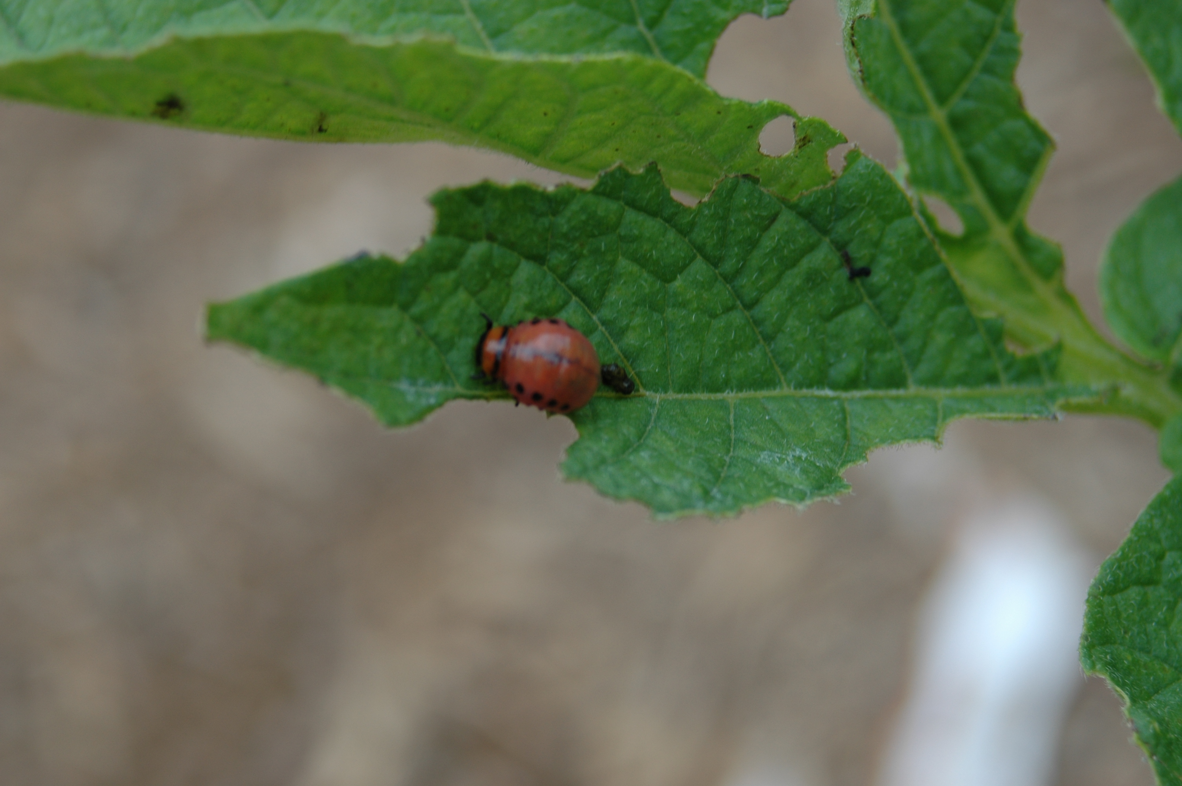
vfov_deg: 11.4
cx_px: 591
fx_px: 3936
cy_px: 393
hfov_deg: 17.1
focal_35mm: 120
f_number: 9
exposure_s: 1/320
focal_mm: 80
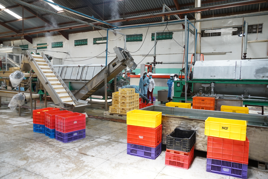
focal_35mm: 27
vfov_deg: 48.0
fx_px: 201
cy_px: 90
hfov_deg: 67.4
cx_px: 134
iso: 800
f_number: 4.5
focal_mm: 18
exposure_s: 1/60
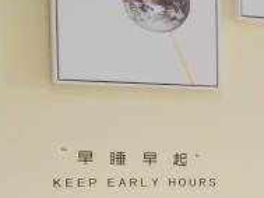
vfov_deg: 11.6
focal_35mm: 127
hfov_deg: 13.1
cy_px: 188
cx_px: 555
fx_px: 969
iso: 476
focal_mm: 3.95
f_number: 1.8
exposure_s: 1/50
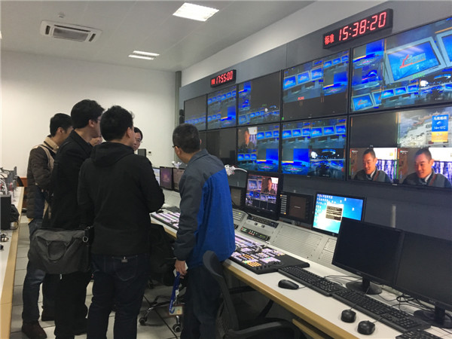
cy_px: 170
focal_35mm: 29
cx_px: 226
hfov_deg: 61.7
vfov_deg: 48.2
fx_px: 379
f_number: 2.2
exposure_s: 1/17
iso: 200
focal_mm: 4.15
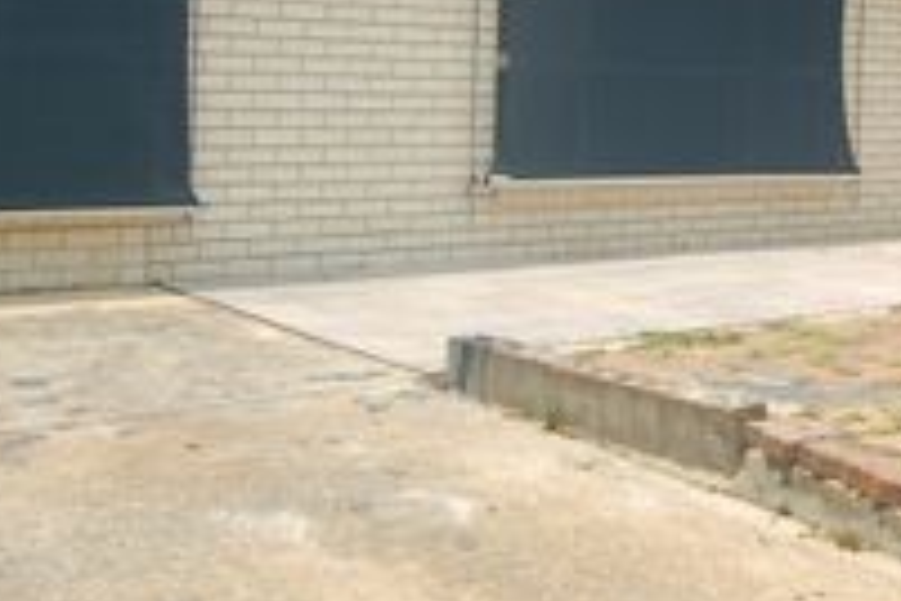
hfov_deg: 29.0
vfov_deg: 21.1
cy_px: 65
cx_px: 982
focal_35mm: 63
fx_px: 1577
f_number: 10
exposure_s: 1/400
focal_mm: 18
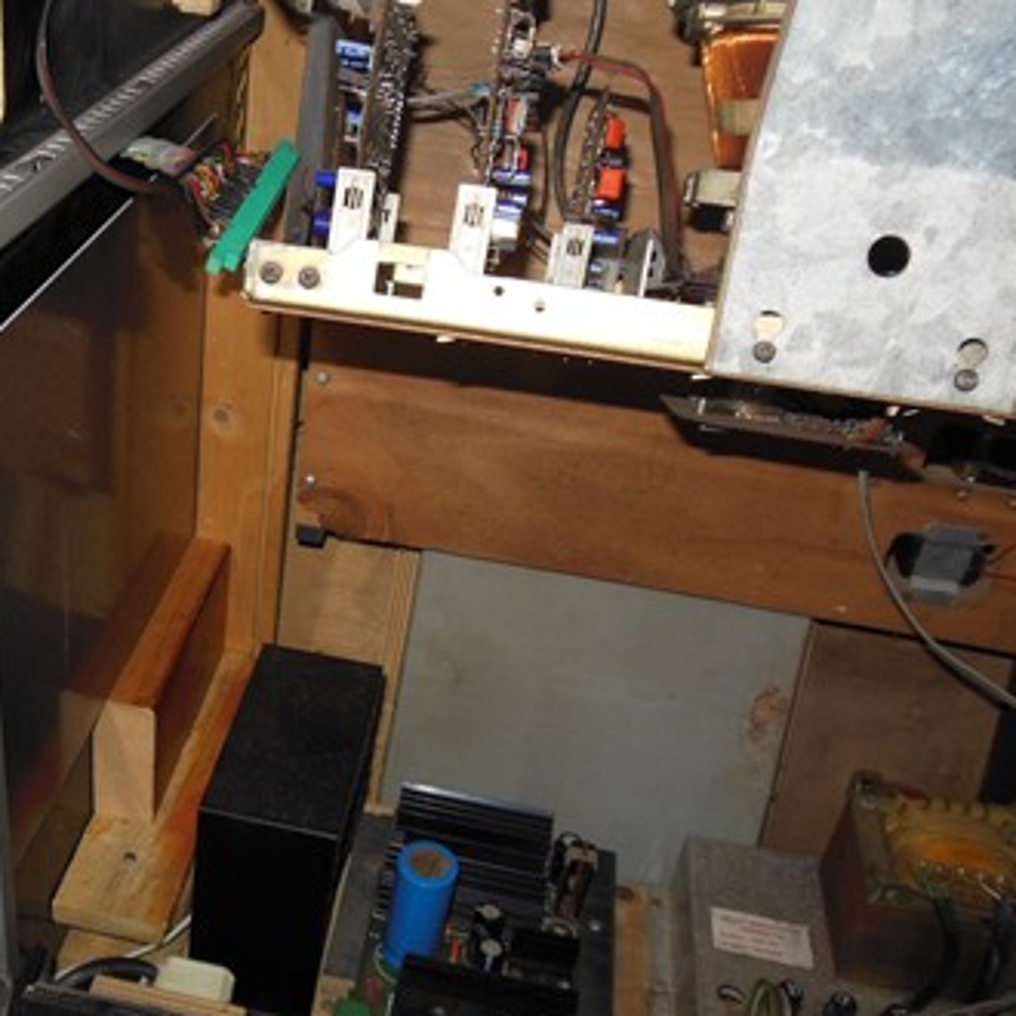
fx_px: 996
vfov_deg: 54.0
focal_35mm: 30
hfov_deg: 54.0
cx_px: 483
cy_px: 514
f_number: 3.2
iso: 125
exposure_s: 1/25
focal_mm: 4.5
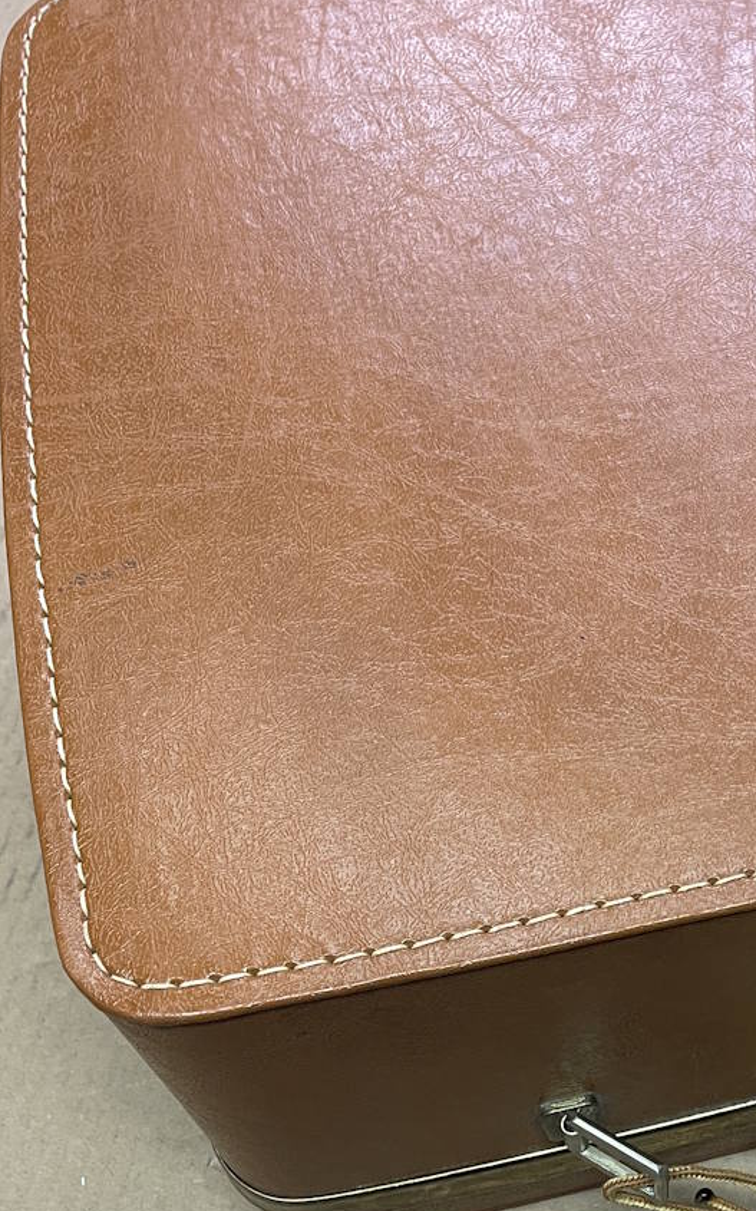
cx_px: 789
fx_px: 1616
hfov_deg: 24.8
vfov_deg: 41.0
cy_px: 684
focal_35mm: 49
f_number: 1.6
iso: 125
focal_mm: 4.2
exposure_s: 1/60
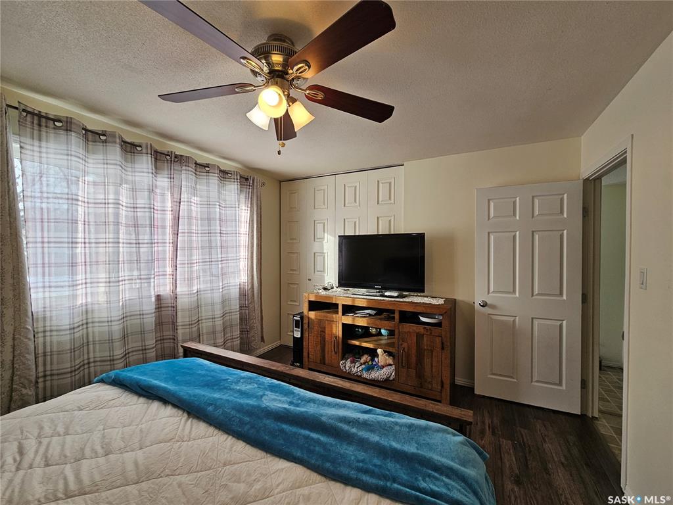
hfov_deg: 106.2
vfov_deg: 89.9
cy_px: 252
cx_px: 336
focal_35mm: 13
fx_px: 253
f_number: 2.2
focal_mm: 2.2
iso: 50
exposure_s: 1/143
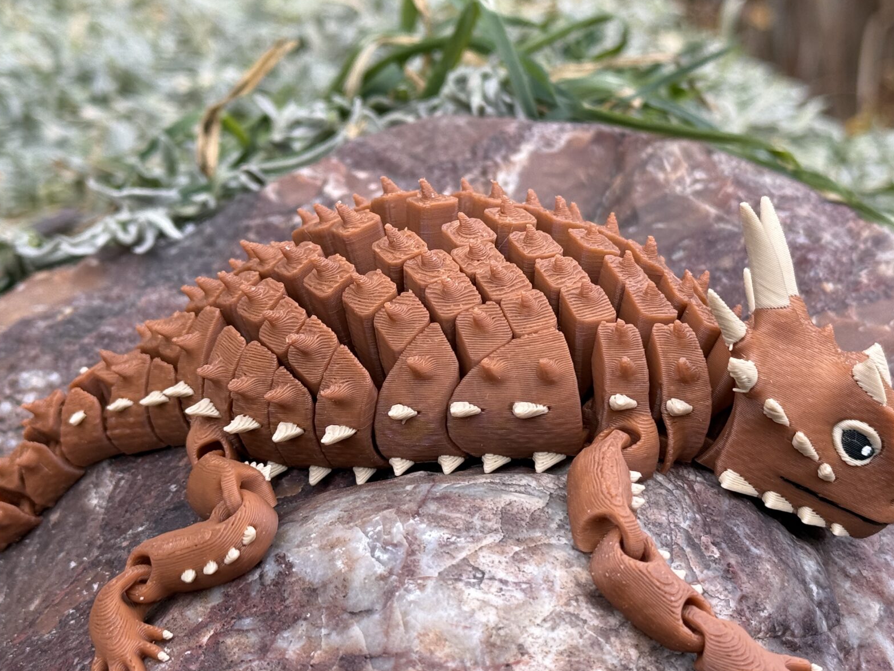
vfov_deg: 18.9
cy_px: 294
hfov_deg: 25.0
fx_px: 2015
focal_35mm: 78
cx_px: 455
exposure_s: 1/583
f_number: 1.78
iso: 64
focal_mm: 6.76
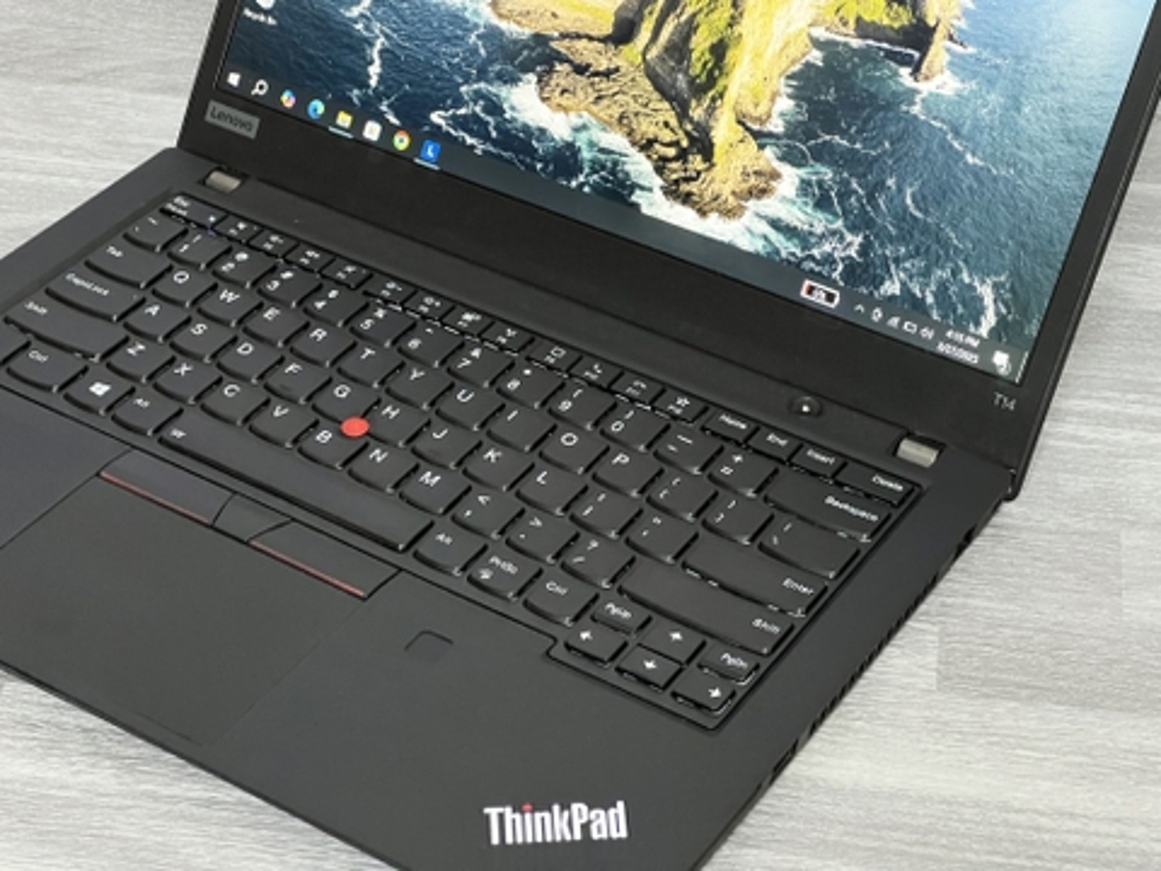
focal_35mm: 77
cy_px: 436
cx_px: 580
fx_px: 2583
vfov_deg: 19.1
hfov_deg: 25.3
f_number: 2.8
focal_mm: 9
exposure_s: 1/34
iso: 800
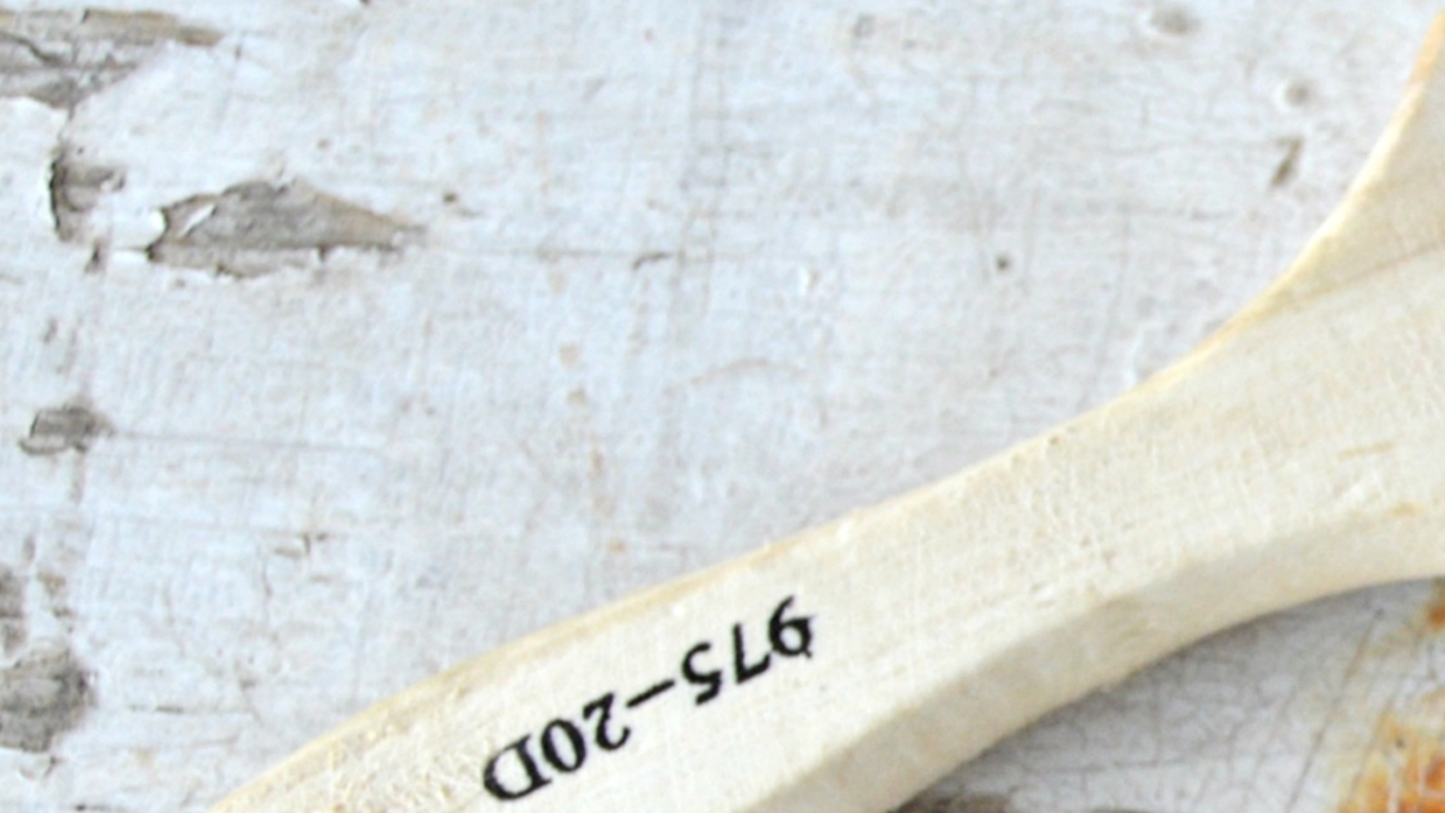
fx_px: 4253
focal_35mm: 111
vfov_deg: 10.7
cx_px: 2080
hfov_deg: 17.6
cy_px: 963
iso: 400
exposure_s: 1/125
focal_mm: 24
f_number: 5.6
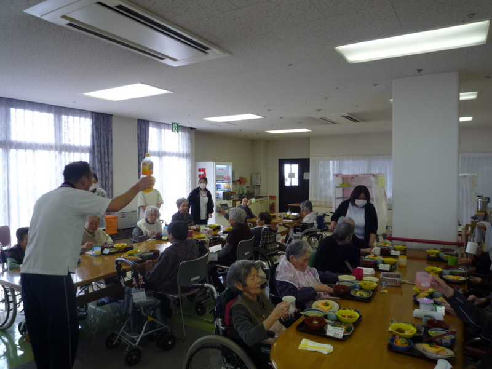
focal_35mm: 25
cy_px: 184
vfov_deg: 54.9
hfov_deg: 69.4
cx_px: 246
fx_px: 355
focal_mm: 4.4
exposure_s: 1/40
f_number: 2.8
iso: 100
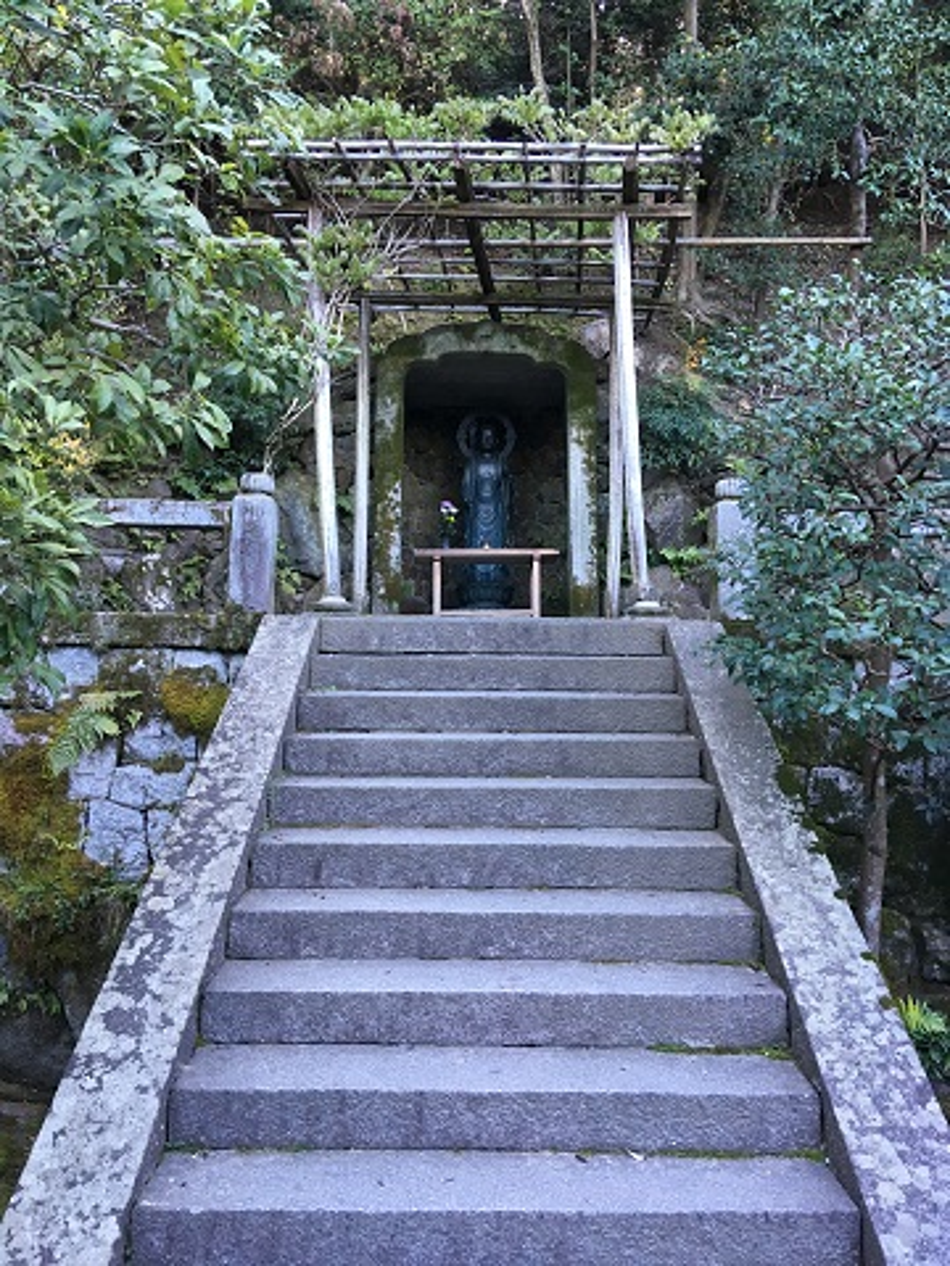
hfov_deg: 48.2
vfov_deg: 61.7
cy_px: 633
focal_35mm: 29
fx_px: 1061
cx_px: 475
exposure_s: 1/30
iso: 40
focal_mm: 4.15
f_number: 2.2
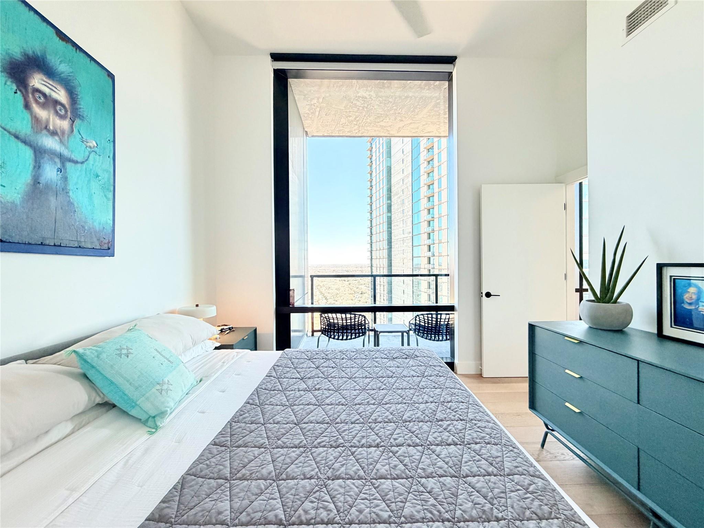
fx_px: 285
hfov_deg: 102.1
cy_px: 264
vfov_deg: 85.7
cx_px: 352
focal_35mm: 14
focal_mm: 2.22
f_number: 2.2
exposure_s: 1/112
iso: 320
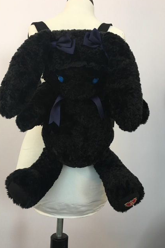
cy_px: 122
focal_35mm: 31
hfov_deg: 42.3
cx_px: 78
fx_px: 213
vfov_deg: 60.3
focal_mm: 4.15
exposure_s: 1/24
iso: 200
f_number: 2.2
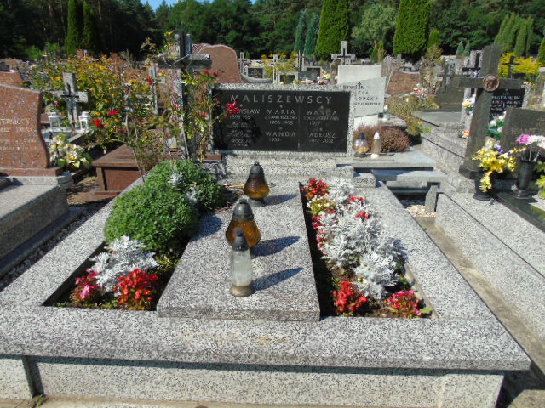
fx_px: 394
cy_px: 204
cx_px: 272
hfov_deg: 69.4
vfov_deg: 54.9
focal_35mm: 25
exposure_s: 1/800
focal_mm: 4.4
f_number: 3.4
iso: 80
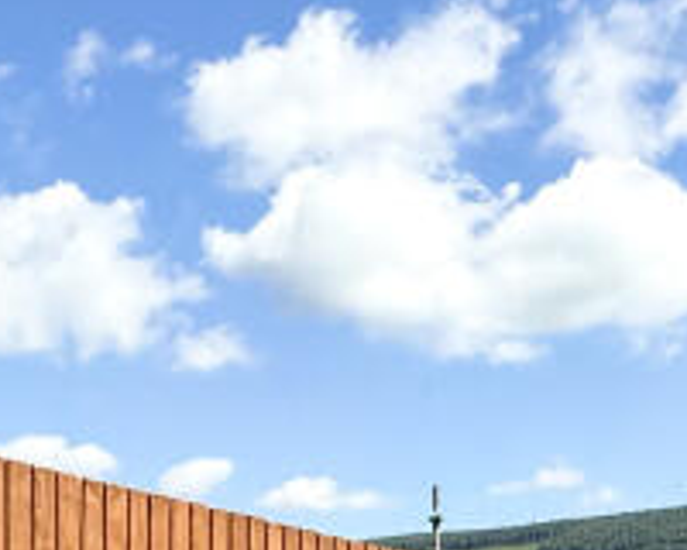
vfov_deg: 19.9
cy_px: 729
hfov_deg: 27.0
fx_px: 1423
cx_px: 447
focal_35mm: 70
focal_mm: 2.22
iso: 50
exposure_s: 1/1848
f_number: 2.2
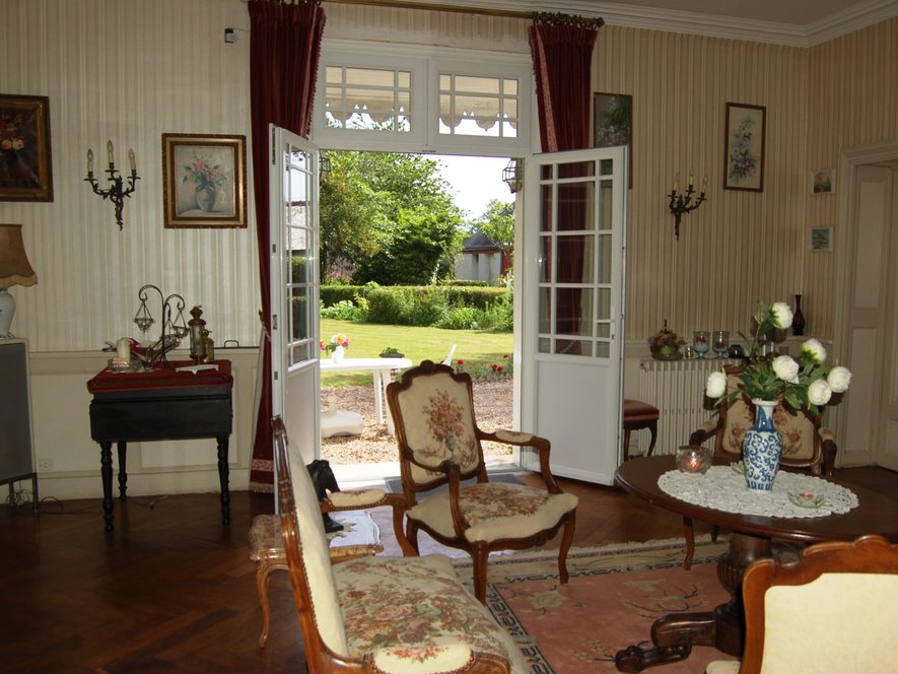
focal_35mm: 30
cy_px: 335
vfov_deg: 46.8
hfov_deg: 59.9
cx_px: 472
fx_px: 778
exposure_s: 1/500
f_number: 5
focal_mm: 18
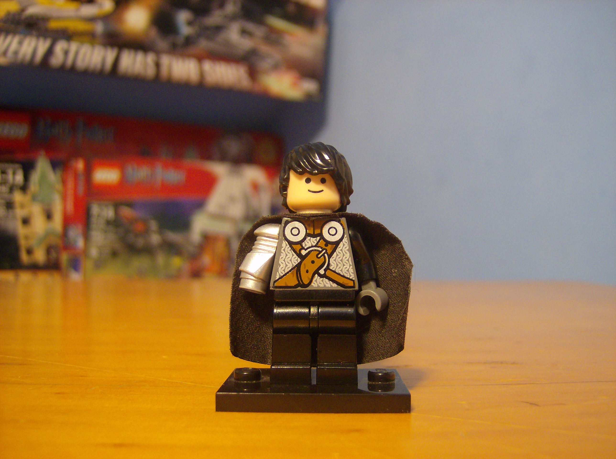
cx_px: 308
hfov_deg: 51.5
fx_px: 639
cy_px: 230
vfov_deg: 39.5
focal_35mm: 36
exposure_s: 1/4.04
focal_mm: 6
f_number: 2.8
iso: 200
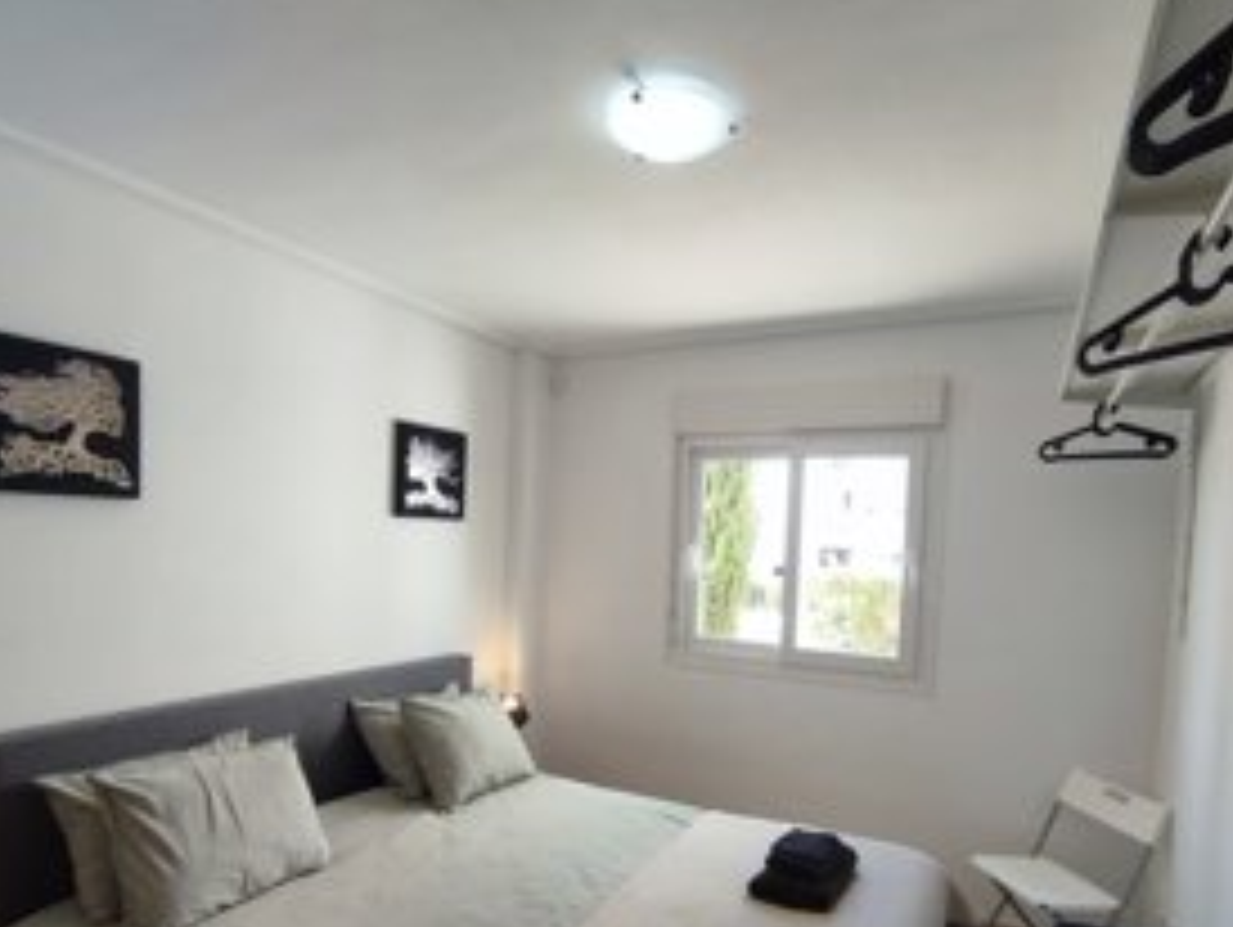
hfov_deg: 78.9
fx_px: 749
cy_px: 576
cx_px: 637
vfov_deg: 62.7
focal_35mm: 21
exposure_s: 1/100
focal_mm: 1.65
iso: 77
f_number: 2.2
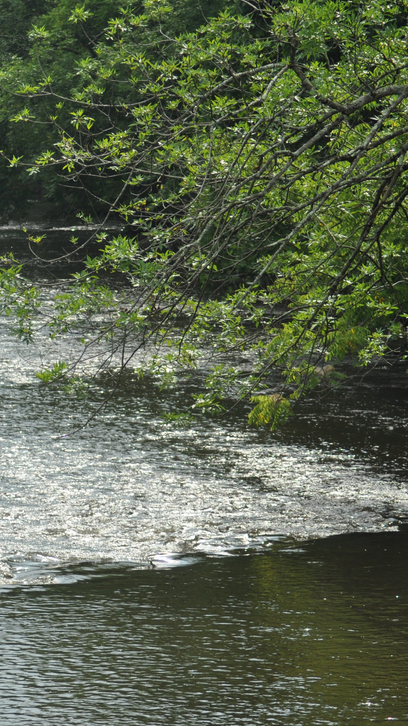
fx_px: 3880
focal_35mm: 202
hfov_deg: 6.0
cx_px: -104
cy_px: 364
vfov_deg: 10.7
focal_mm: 85
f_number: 6.3
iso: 320
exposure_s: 1/500
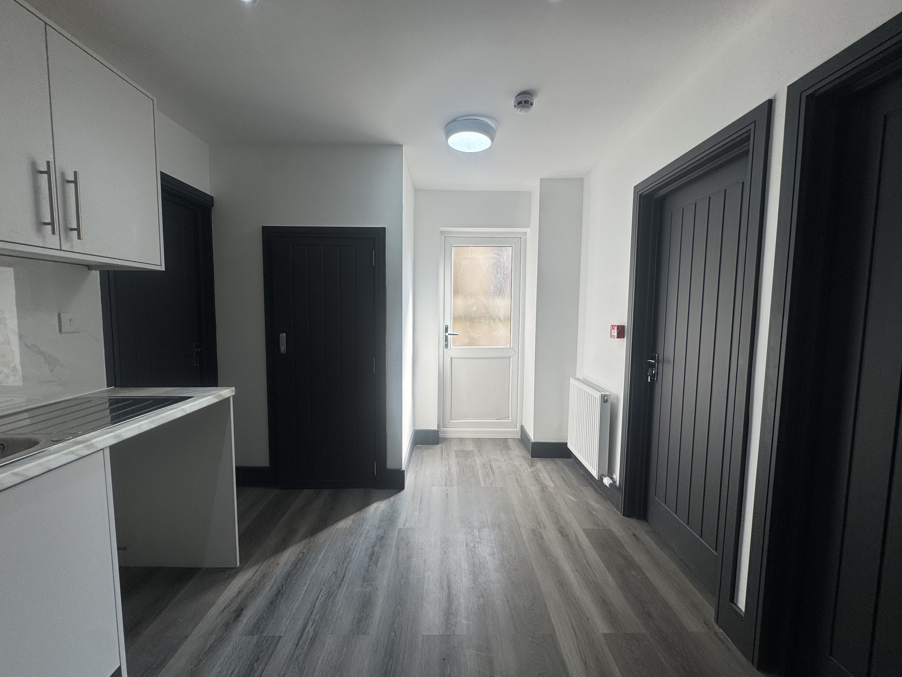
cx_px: 451
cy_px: 338
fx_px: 365
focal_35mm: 14
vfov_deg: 85.7
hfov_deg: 102.1
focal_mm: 2.22
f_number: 2.2
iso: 40
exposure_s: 1/243
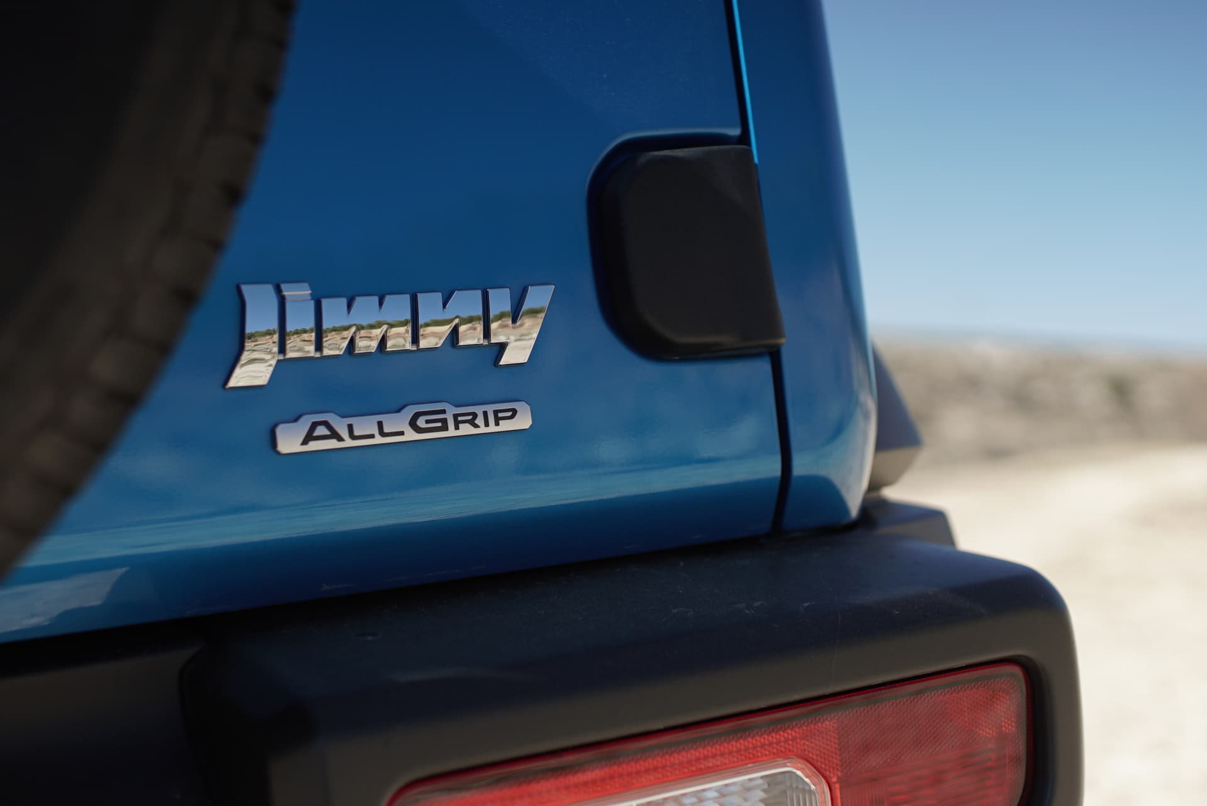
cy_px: 403
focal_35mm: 52
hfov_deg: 38.2
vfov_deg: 26.0
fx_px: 1744
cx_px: 604
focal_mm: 35
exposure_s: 1/3200
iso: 100
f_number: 2
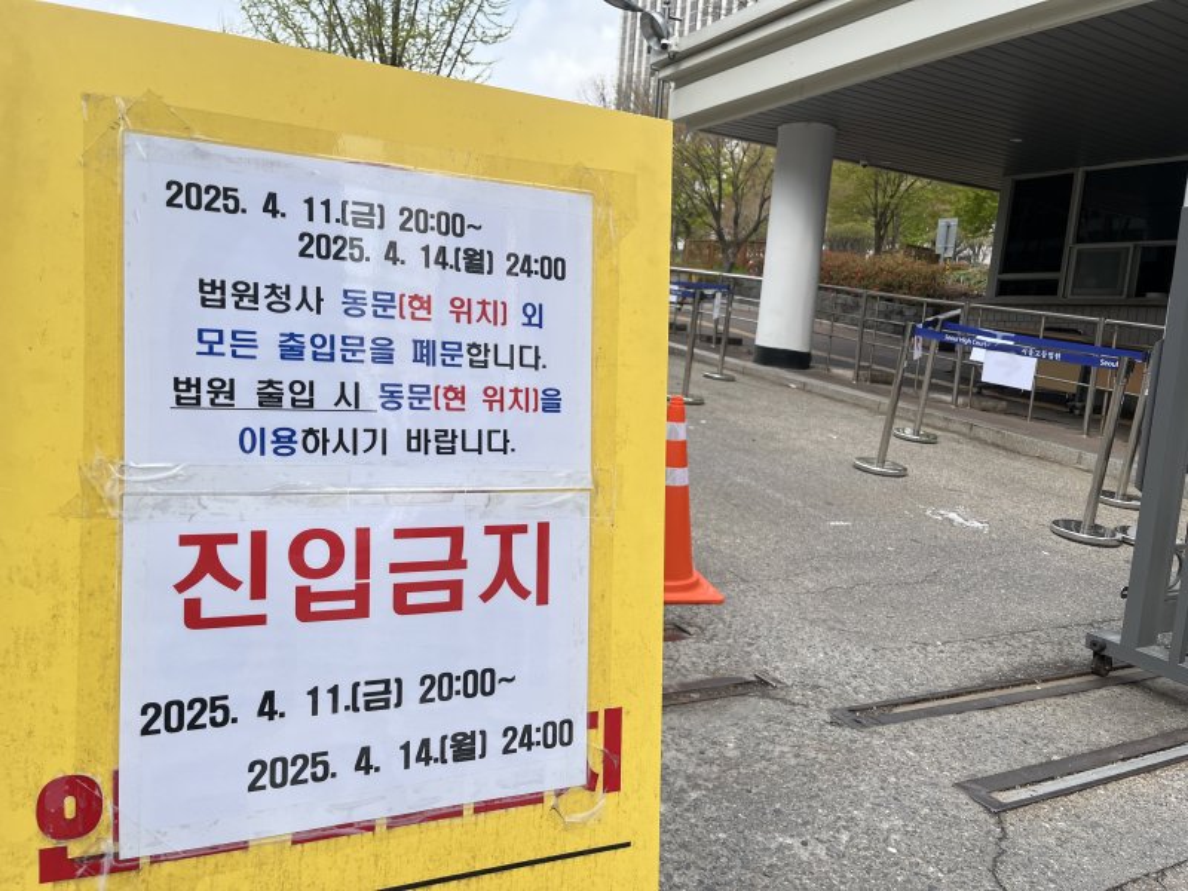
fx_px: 892
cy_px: 446
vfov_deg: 53.1
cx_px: 594
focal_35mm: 26
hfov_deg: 67.3
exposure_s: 1/1372
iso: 50
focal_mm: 5.1
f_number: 1.6
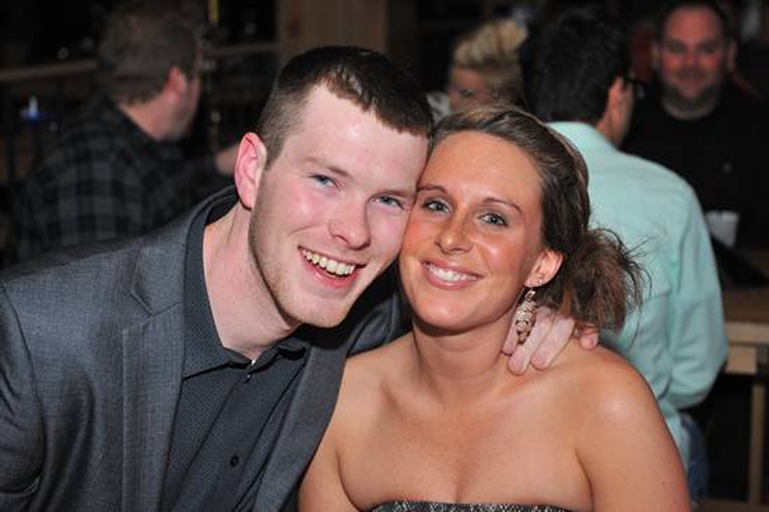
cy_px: 256
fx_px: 1494
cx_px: 384
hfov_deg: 28.9
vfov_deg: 19.4
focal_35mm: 70
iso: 1250
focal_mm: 70
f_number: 5
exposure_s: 1/100
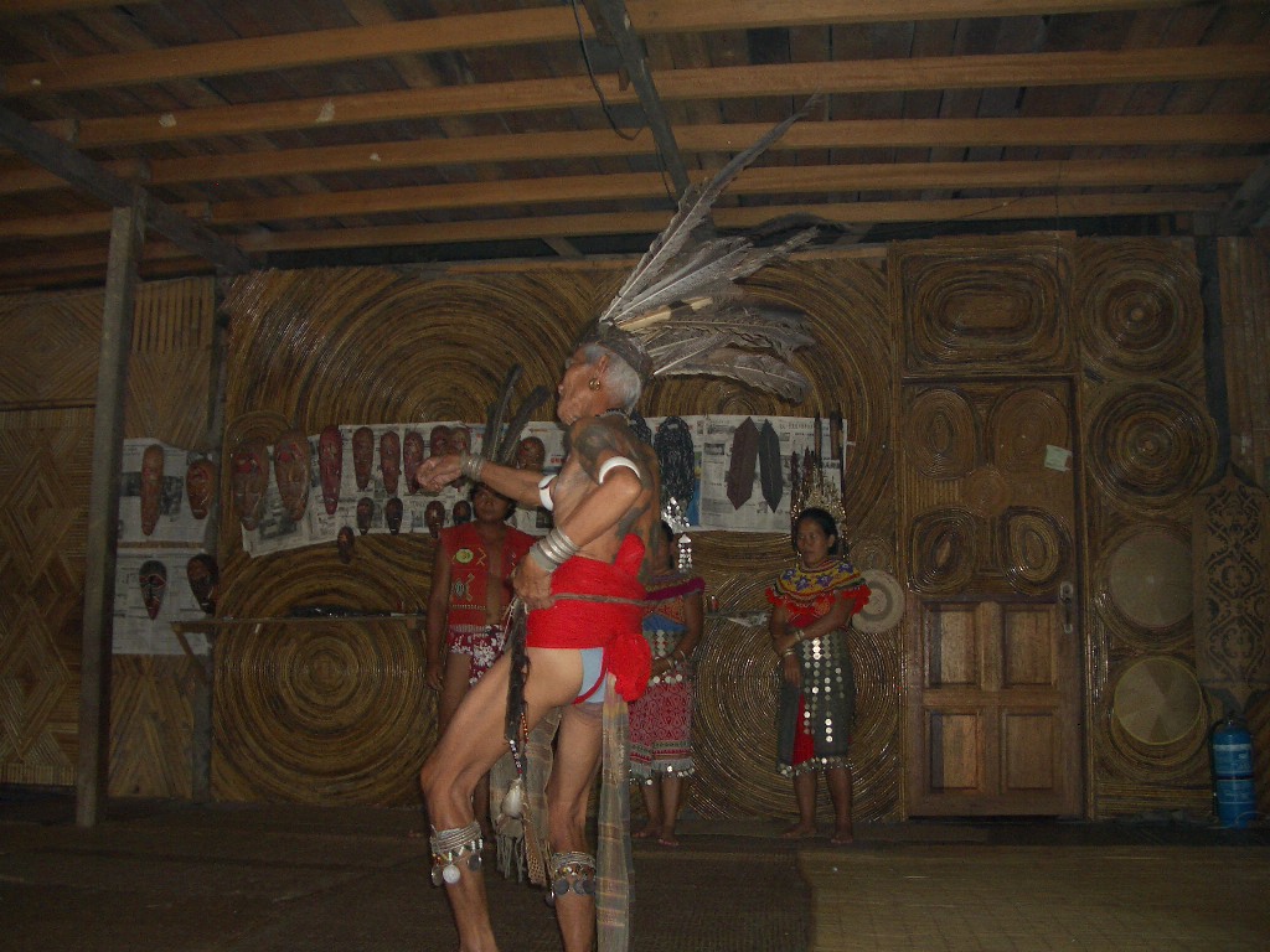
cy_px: 476
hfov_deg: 52.6
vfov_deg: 40.7
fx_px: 1284
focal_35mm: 35
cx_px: 635
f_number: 2.6
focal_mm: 5.8
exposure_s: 1/60
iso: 100
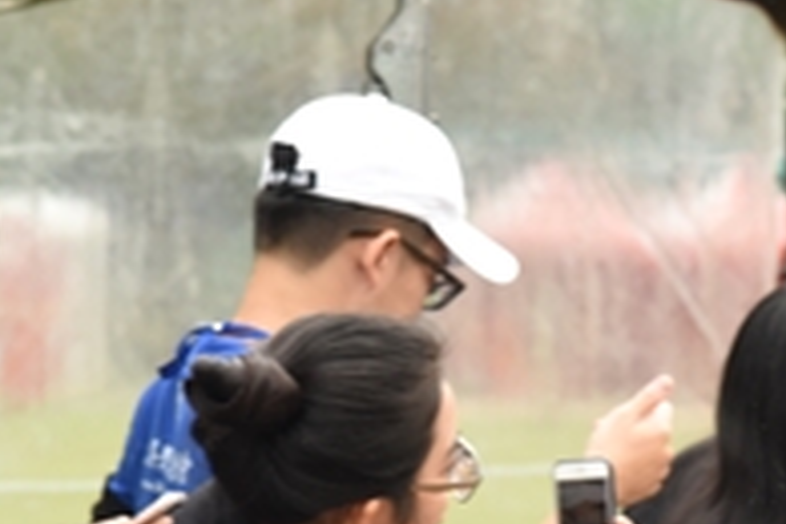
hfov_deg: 5.7
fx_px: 7925
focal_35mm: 363
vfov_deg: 3.8
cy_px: 453
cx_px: 586
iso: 1600
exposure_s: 1/400
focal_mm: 120
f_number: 8
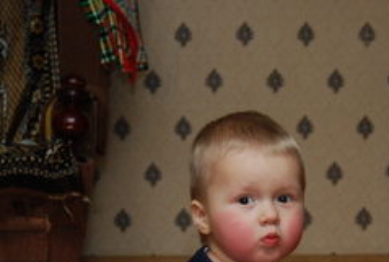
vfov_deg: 10.8
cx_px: 246
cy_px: 233
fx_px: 1376
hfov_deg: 16.1
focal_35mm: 127
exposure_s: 1/60
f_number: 5
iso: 800
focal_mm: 45
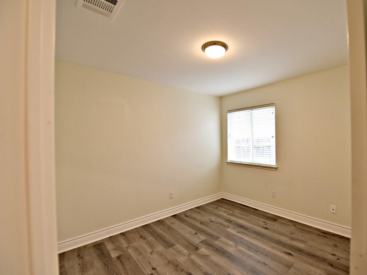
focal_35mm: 17
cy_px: 140
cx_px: 213
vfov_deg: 74.7
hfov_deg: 90.3
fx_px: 180
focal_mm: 15
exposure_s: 1/60
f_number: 4
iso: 400
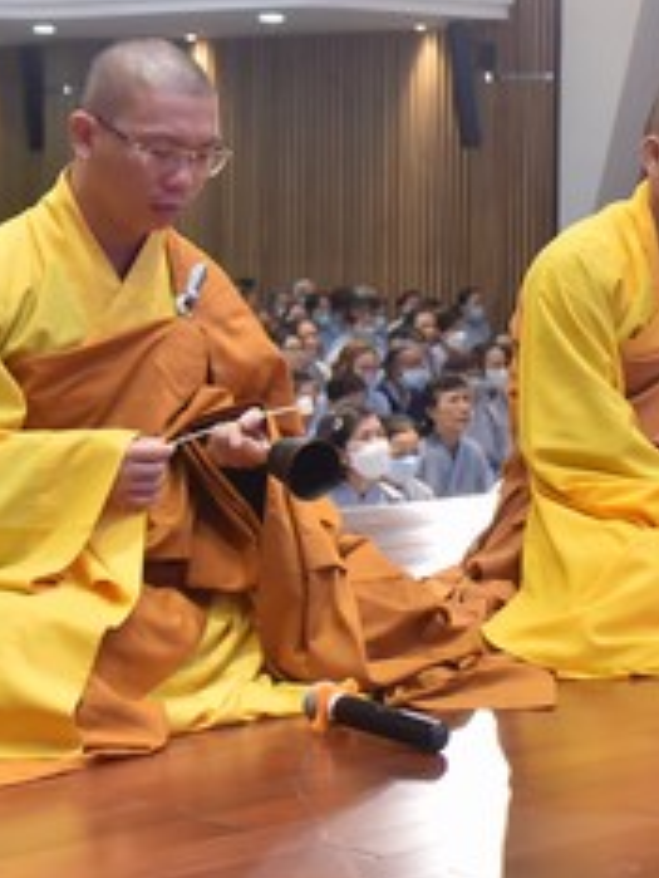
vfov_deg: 16.5
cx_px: 949
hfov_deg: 12.1
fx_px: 2992
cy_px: 132
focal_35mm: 118
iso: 2000
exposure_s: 1/160
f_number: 5
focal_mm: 44
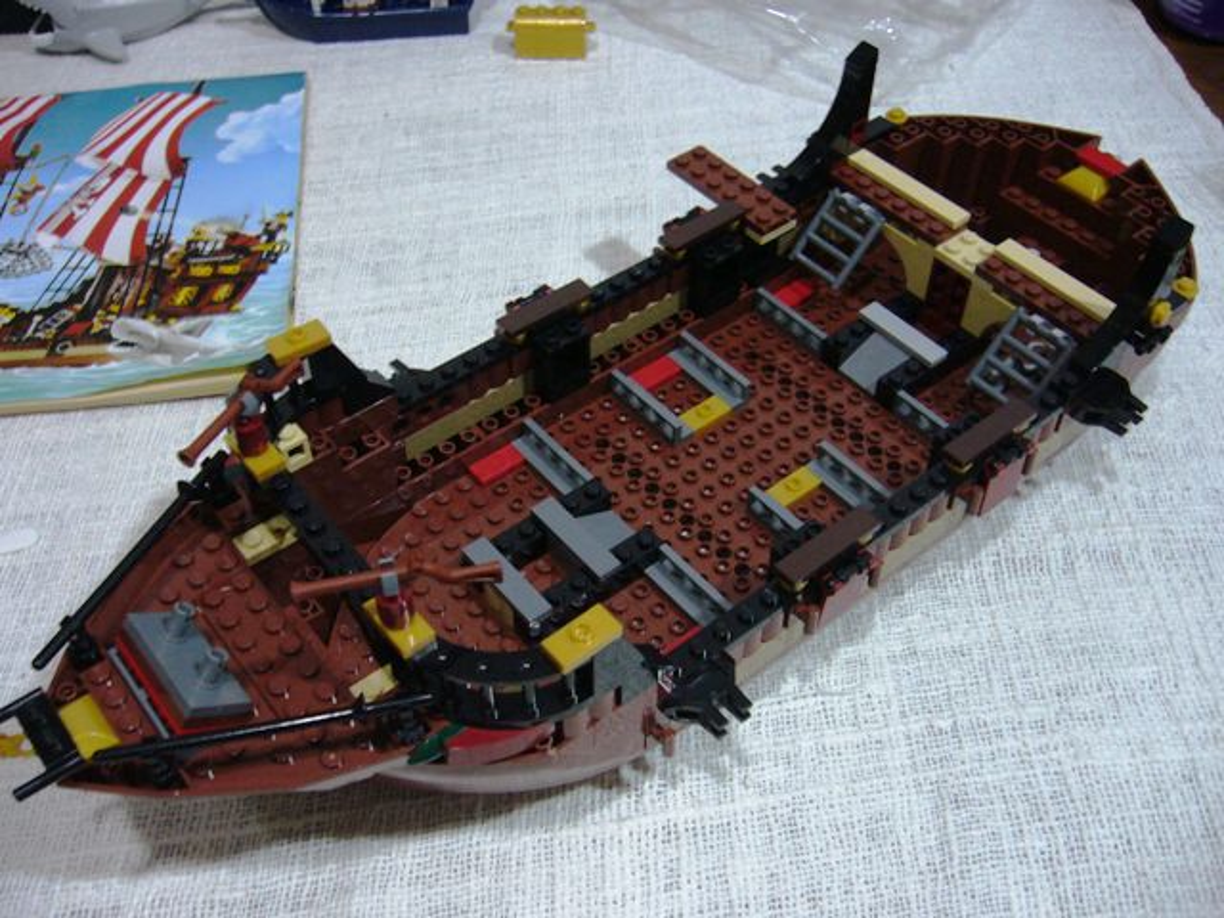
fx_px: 1238
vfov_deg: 40.7
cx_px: 612
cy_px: 459
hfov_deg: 52.6
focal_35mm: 35
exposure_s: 1/8
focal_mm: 5.8
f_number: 2.8
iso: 200
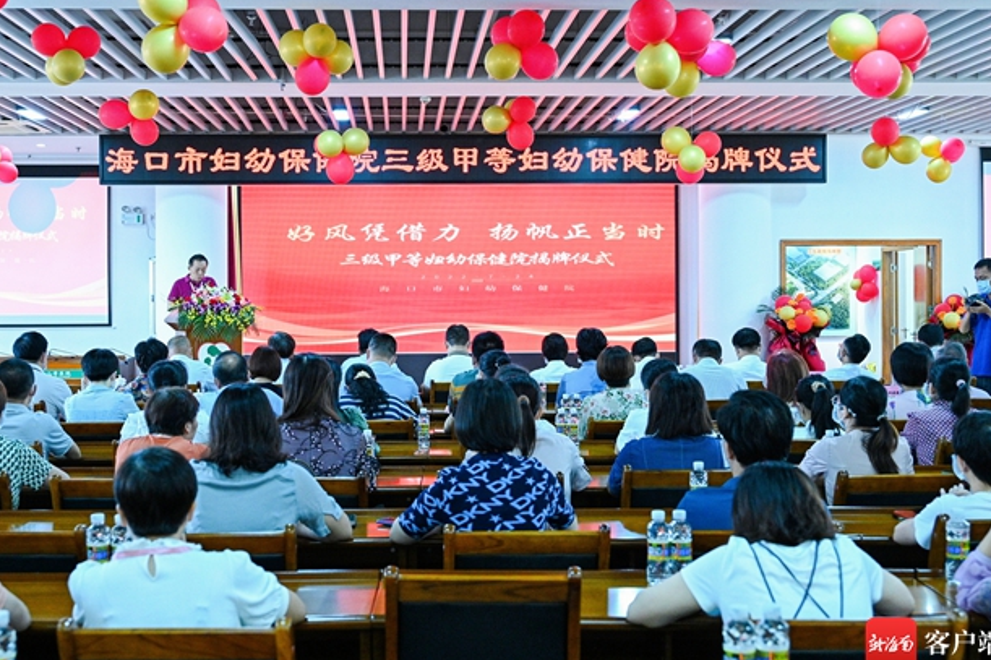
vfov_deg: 28.6
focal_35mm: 47
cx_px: 438
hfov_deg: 41.9
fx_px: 1293
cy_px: 295
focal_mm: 41
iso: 5600
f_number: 4
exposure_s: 1/200
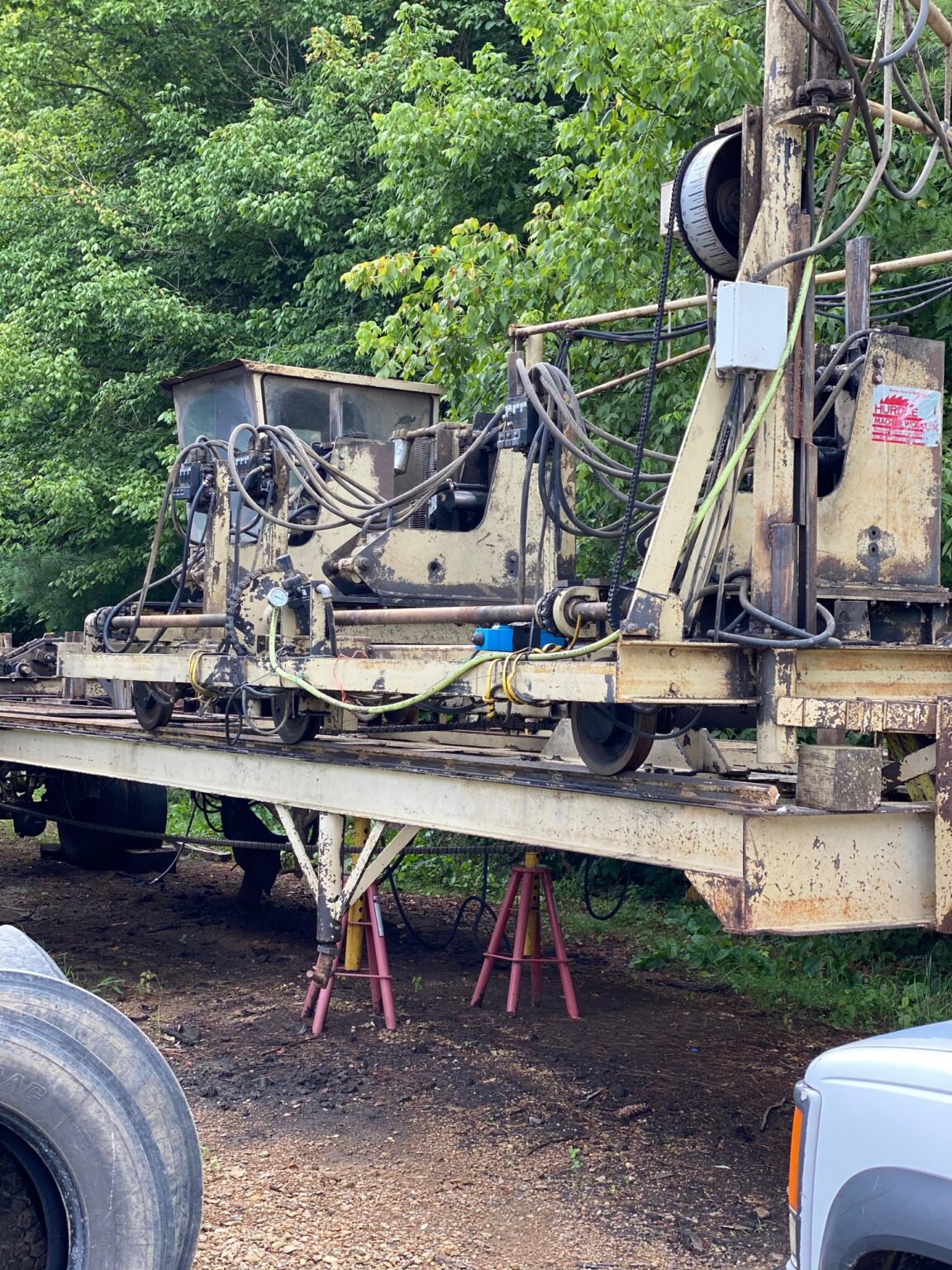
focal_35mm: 52
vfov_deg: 36.8
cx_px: 476
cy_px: 635
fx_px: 1907
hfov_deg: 28.0
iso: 32
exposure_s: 1/122
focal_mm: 6
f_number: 2
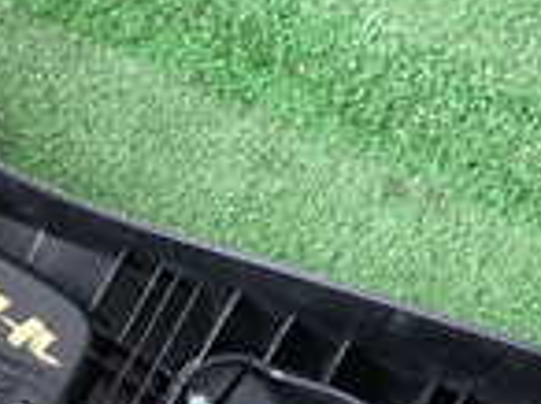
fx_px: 1607
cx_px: -159
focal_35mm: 103
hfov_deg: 17.9
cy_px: 285
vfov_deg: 14.3
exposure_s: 1/40
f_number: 2
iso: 200
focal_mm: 4.5
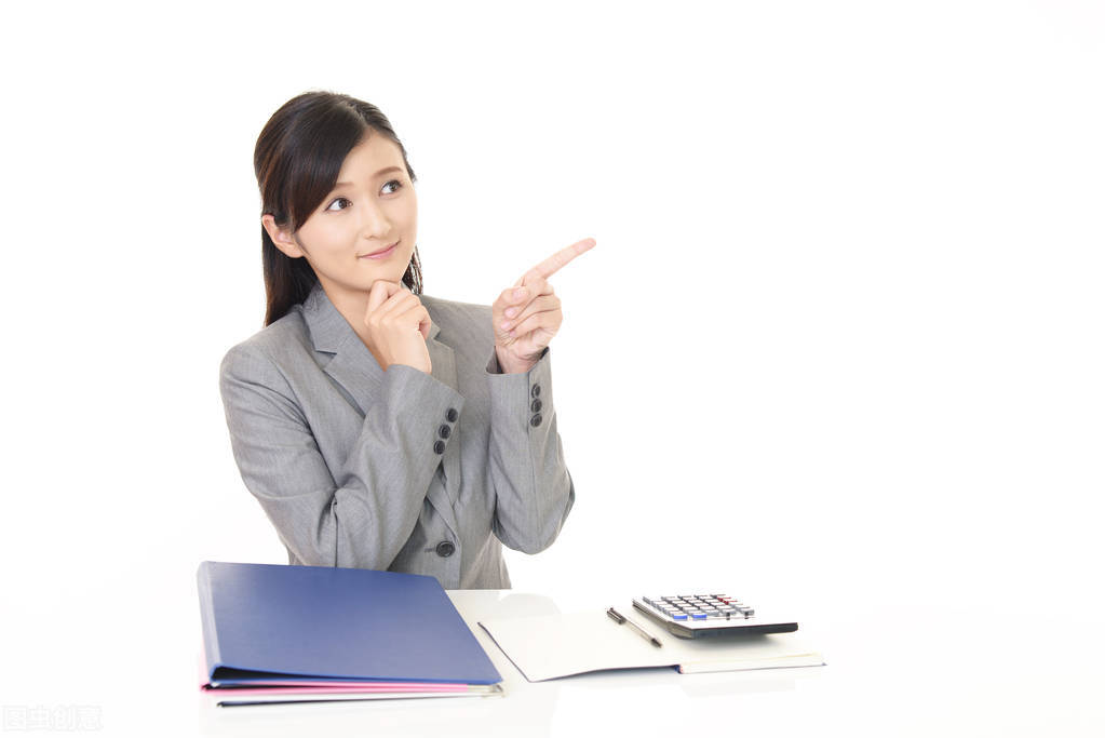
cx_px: 552
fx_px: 1535
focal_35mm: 50
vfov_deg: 27.0
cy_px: 369
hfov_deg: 39.6
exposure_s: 1/50
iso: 125
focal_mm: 50
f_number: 5
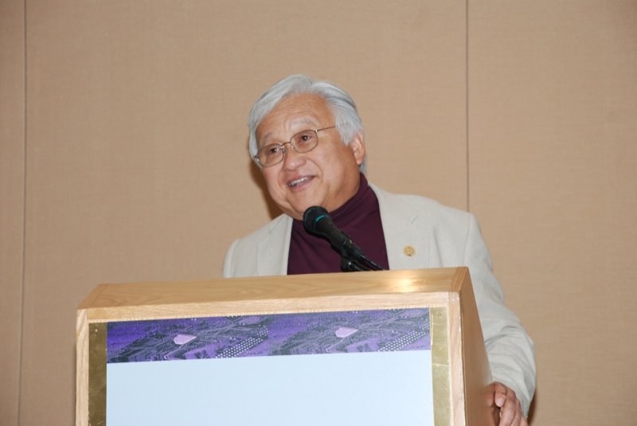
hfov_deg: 16.1
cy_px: 213
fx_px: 2258
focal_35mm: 128
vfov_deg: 10.8
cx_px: 318
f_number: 5.6
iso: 400
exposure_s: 1/60
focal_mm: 85
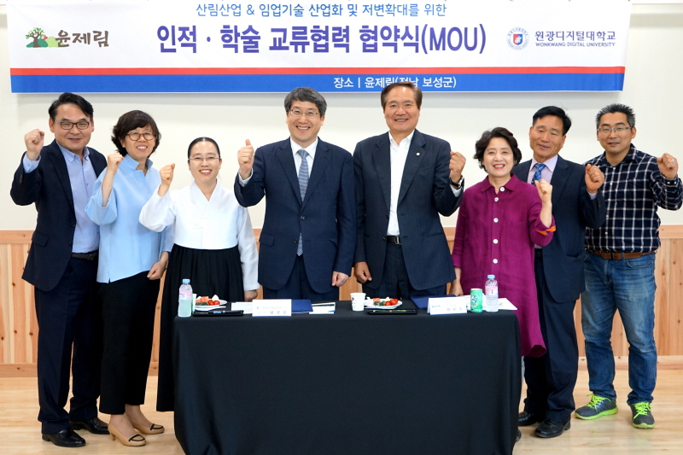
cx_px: 342
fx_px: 702
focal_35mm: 37
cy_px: 228
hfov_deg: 51.9
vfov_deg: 35.9
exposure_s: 1/160
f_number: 4
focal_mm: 37
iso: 1250
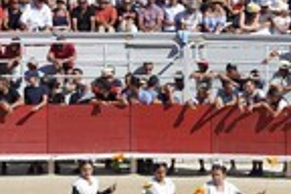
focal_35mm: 350
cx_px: 406
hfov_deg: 5.8
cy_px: 208
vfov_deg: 3.9
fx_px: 2829
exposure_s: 1/400
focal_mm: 120
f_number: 11
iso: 200
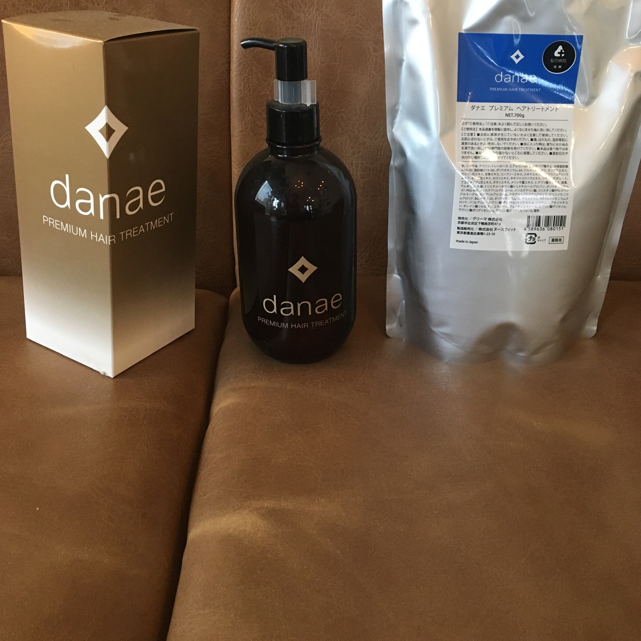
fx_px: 754
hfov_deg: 46.0
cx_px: 317
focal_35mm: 36
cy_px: 220
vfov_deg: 45.4
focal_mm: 4.15
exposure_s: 1/30
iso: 160
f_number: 2.2
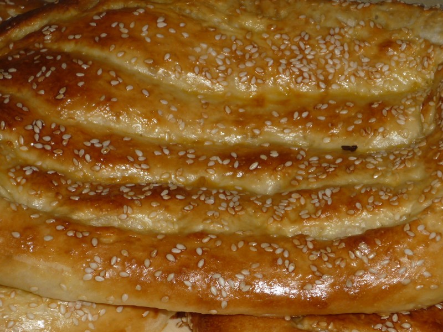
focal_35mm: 109
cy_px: 166
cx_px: 222
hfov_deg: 18.0
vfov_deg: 13.6
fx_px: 1395
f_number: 5.6
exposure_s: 1/50
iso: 100
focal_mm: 13.6
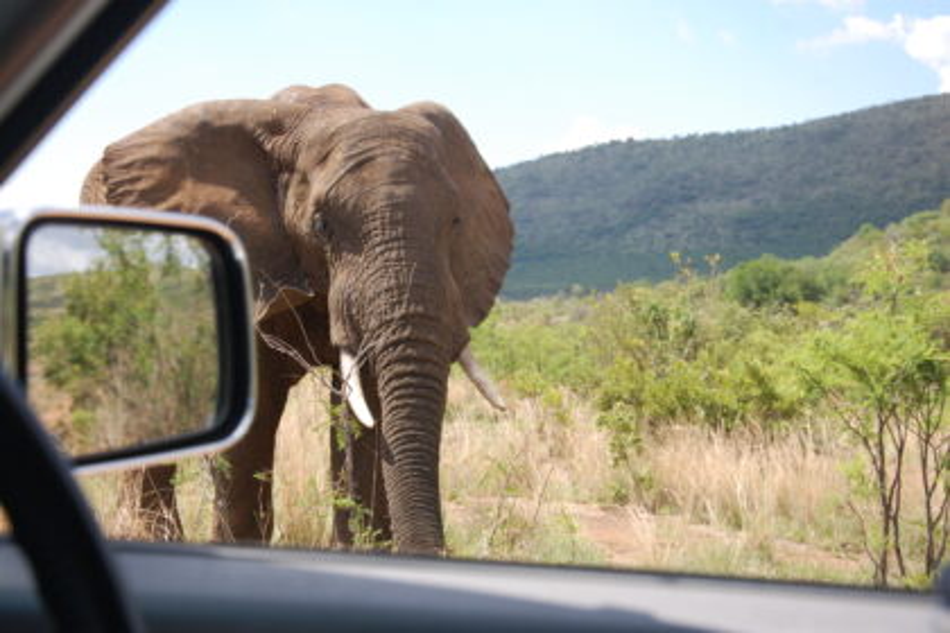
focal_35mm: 68
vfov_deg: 20.2
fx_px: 1781
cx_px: 475
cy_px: 316
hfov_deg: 29.9
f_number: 8
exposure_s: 1/250
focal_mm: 45
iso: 200
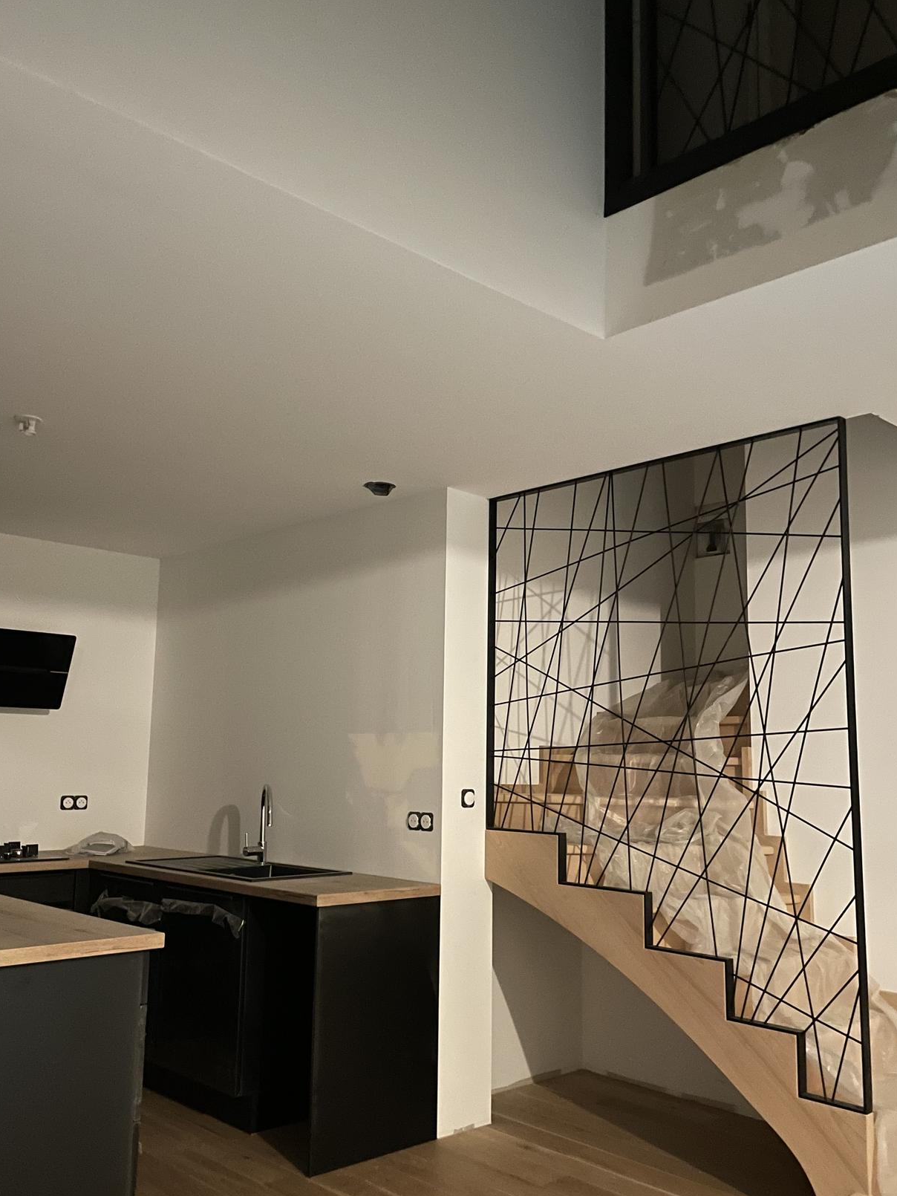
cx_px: 419
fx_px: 1071
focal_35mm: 31
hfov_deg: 45.4
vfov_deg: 58.3
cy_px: 627
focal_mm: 4.2
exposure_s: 1/11
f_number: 1.6
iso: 500
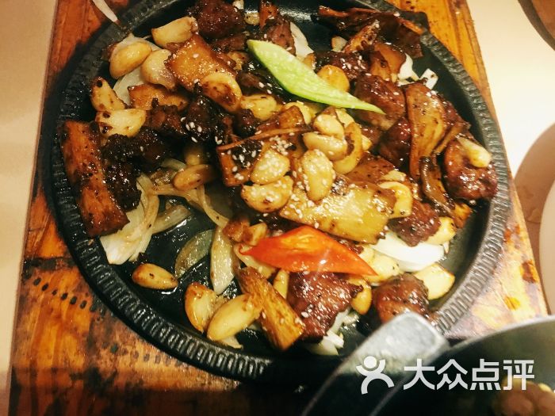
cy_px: 208
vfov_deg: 48.2
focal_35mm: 29
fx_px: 465
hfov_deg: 61.7
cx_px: 278
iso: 80
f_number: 2.2
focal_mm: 4.15
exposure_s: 1/10
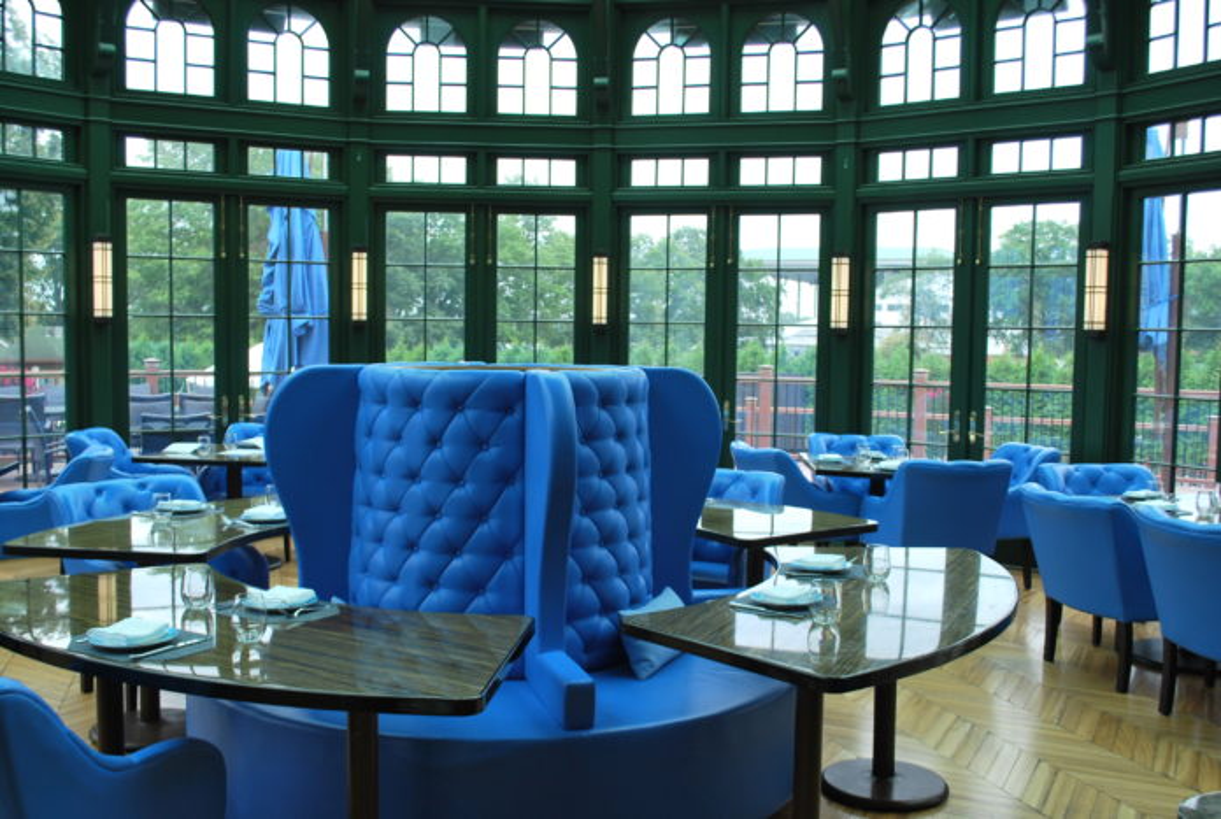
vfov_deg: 40.1
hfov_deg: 57.1
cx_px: 610
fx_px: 1121
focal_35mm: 33
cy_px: 410
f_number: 5.6
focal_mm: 22
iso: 200
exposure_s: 1/125
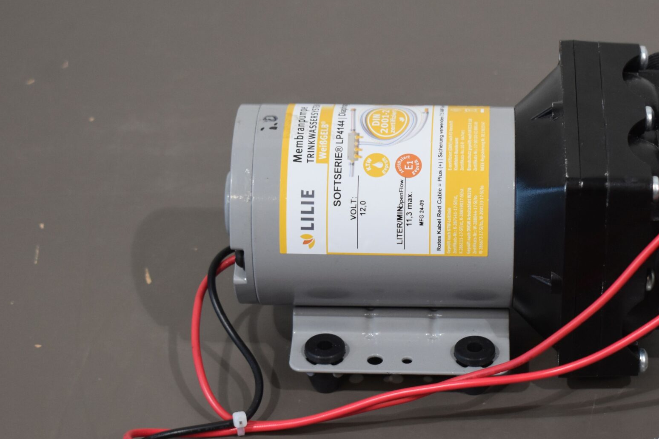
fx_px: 2087
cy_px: 275
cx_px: 518
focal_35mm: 114
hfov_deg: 17.8
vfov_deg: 12.0
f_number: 5.3
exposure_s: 1/160
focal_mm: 46
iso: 800
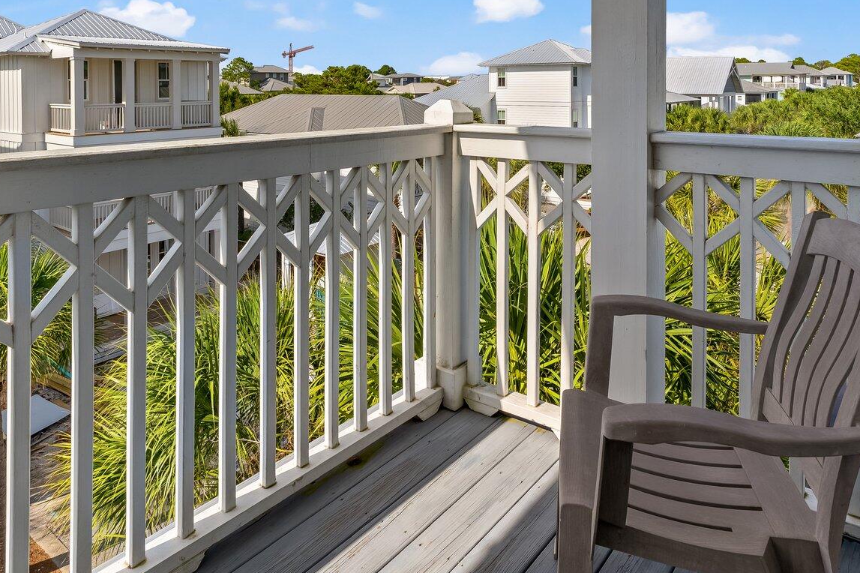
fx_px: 597
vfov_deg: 47.1
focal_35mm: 25
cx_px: 421
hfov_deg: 71.5
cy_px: 78
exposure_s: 1/200
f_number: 10
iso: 100
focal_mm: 14
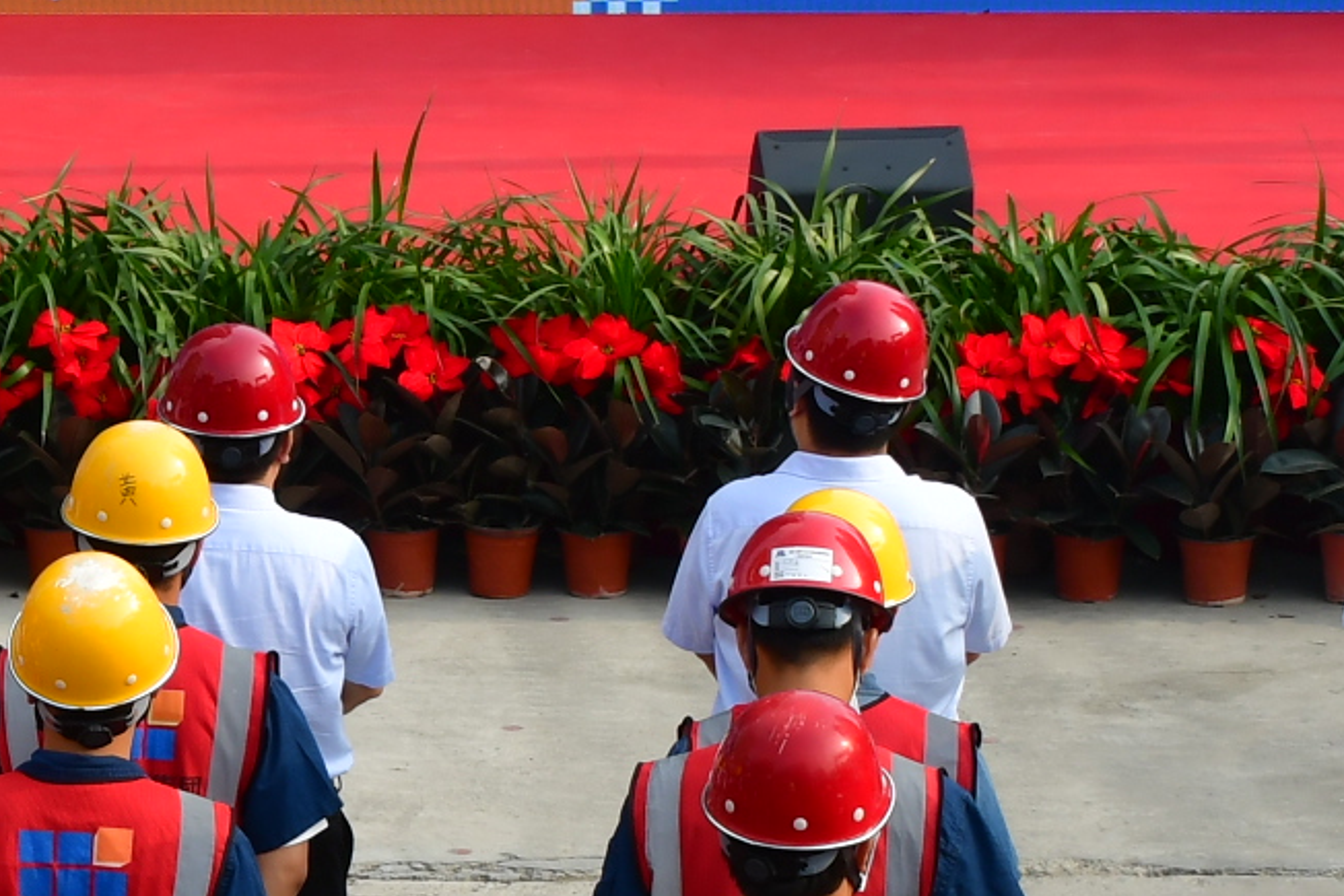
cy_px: 766
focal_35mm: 228
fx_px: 8513
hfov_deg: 9.0
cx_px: 355
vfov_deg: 6.0
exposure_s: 1/100
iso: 100
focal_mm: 36
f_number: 10
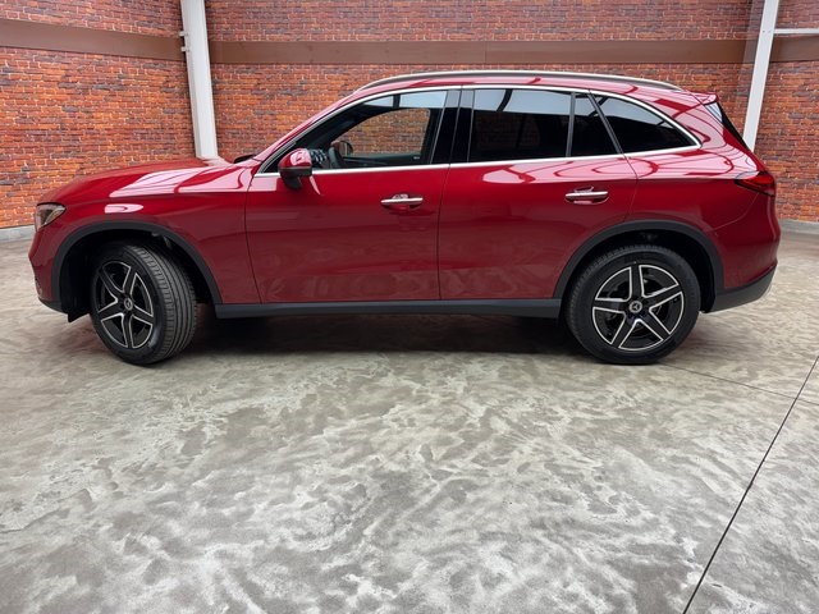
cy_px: 307
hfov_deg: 71.6
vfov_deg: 56.8
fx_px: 568
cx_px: 410
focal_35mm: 24
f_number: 1.78
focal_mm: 6.76
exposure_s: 1/120
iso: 64
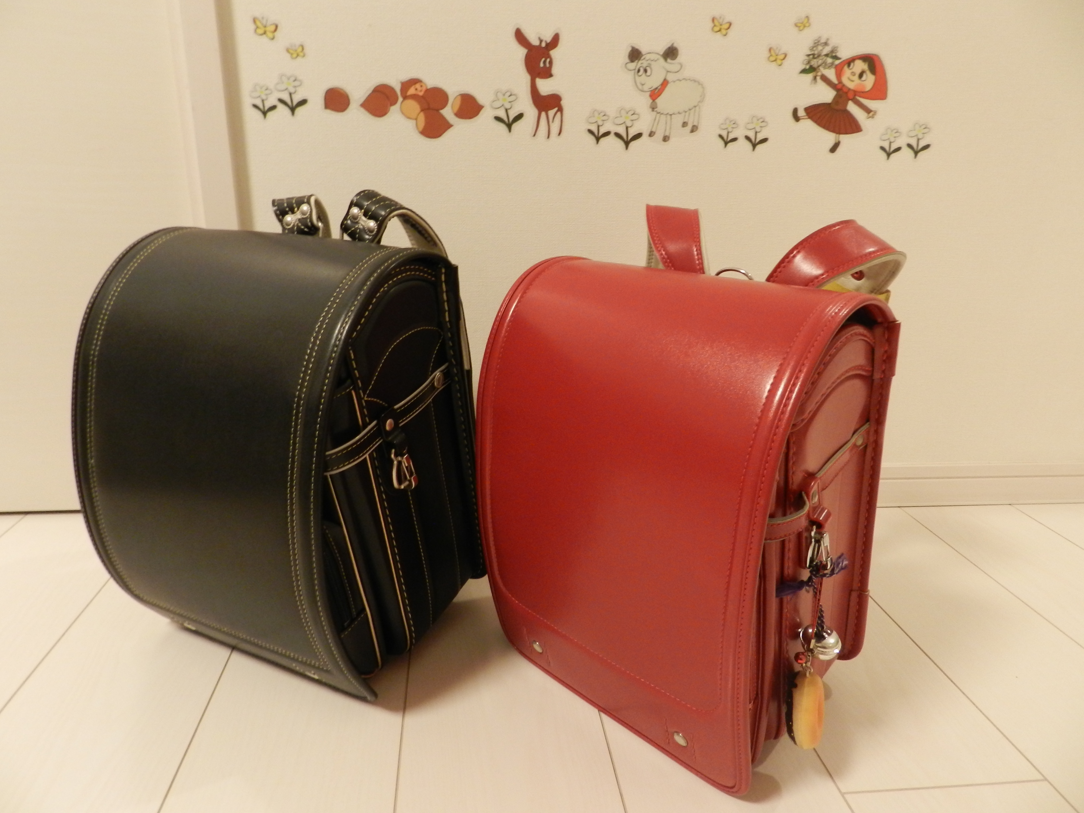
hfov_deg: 73.9
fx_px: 720
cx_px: 542
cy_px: 406
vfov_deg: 58.9
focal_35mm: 23
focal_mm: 4
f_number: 3.4
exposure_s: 1/6
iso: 400
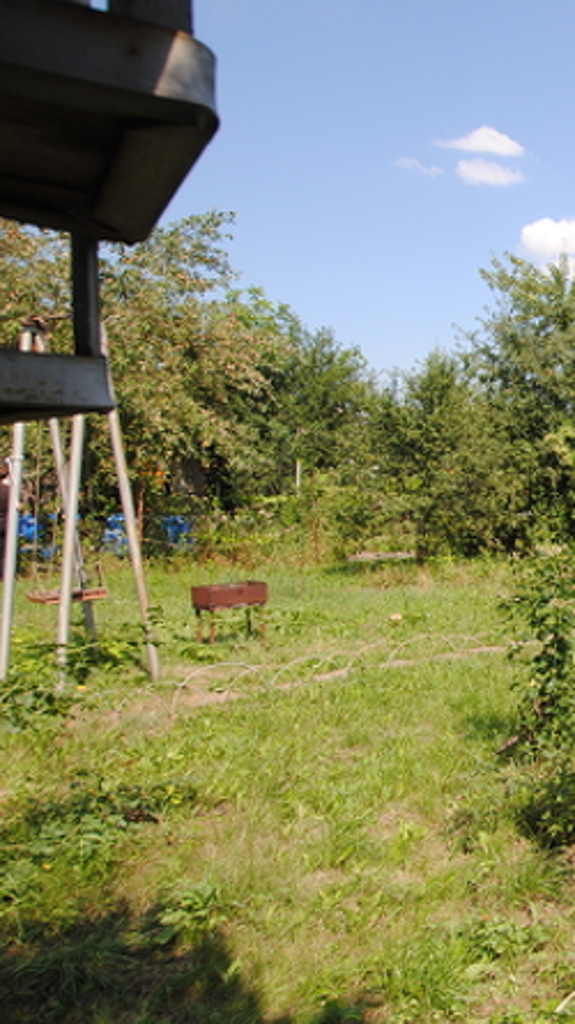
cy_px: 548
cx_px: 773
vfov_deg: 68.1
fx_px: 755
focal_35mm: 28
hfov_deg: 31.0
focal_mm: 11
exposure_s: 1/200
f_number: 7.1
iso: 100
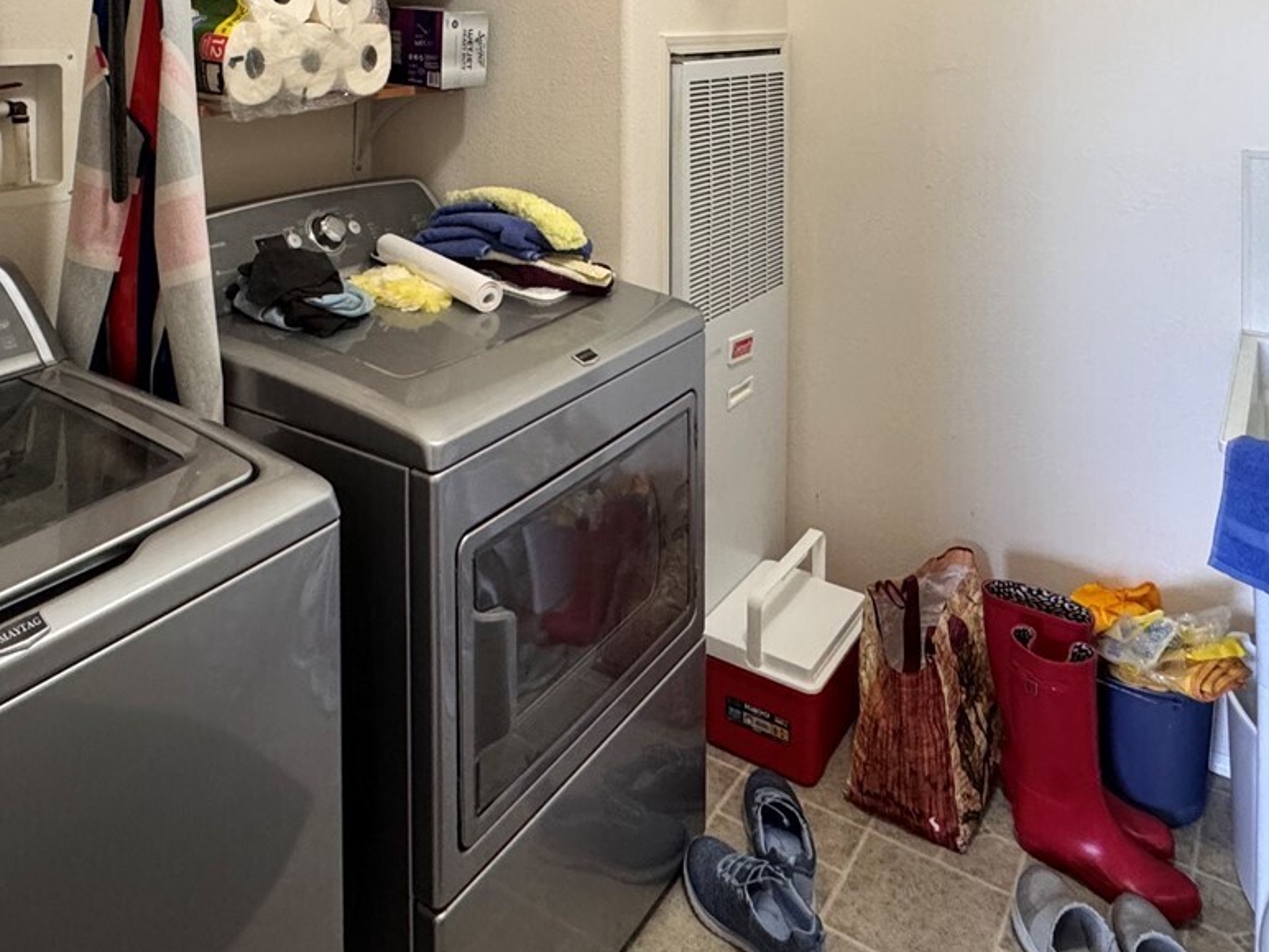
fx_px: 1063
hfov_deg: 61.3
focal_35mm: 29
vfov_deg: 43.1
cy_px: 53
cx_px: 523
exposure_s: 1/60
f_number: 2.2
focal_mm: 2.22
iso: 250
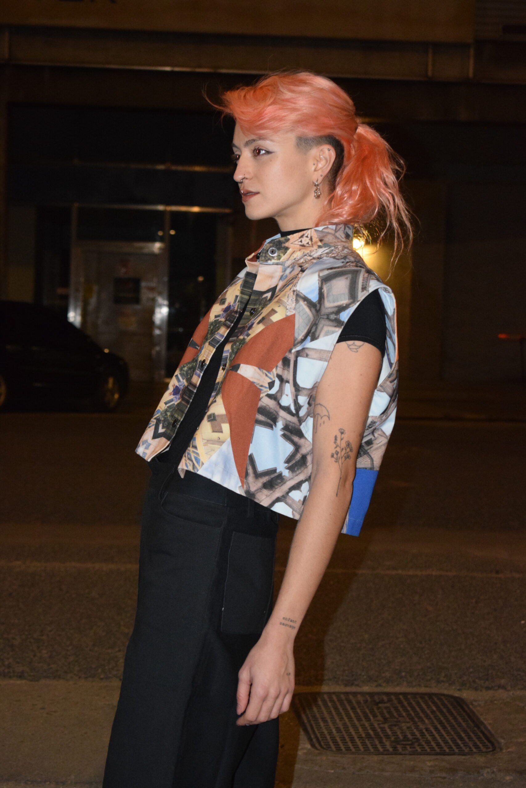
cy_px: 394
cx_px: 263
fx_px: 1808
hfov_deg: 16.6
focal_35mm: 82
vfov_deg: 24.6
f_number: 5.6
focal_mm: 55
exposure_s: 1/60
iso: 3200
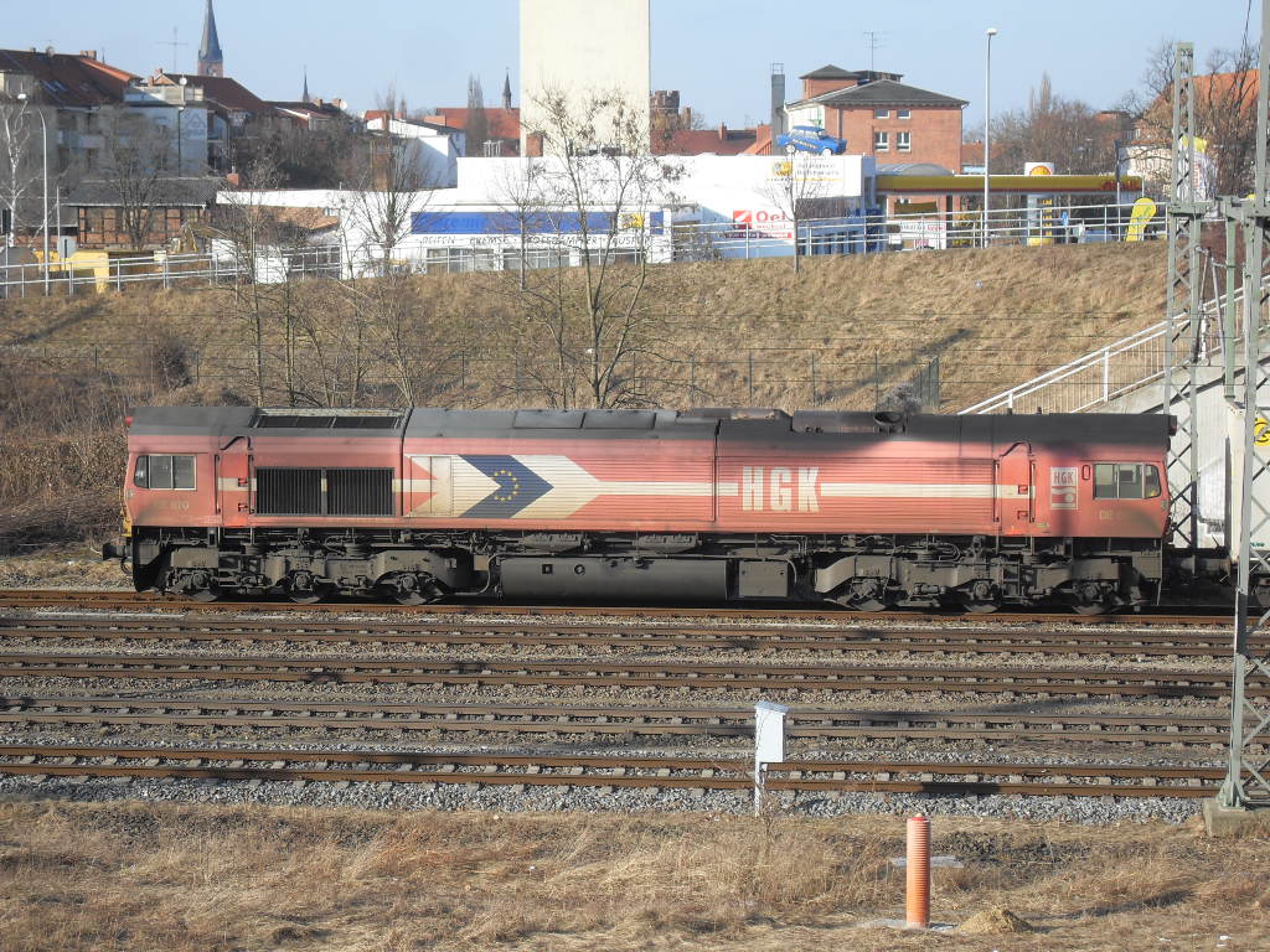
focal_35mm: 89
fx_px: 3265
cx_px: 635
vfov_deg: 16.6
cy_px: 476
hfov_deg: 22.0
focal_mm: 15.3
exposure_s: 1/250
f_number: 4.8
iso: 80
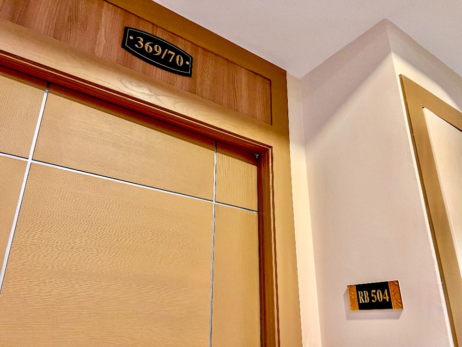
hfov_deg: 67.3
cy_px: 174
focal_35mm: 26
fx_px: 347
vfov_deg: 53.1
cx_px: 231
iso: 320
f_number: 1.5
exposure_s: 1/50
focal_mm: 5.7
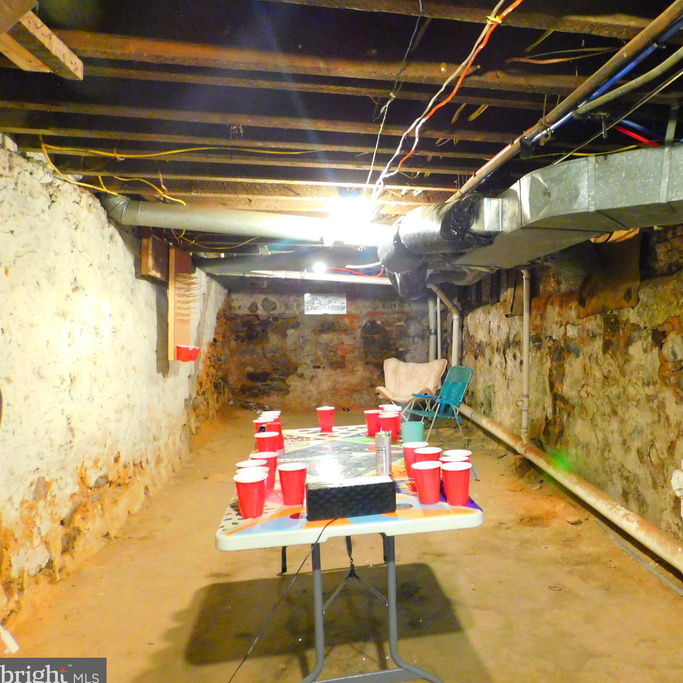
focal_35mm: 28
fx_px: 625
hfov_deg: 55.9
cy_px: 343
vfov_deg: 57.3
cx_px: 462
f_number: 3
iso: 800
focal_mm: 4
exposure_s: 1/5
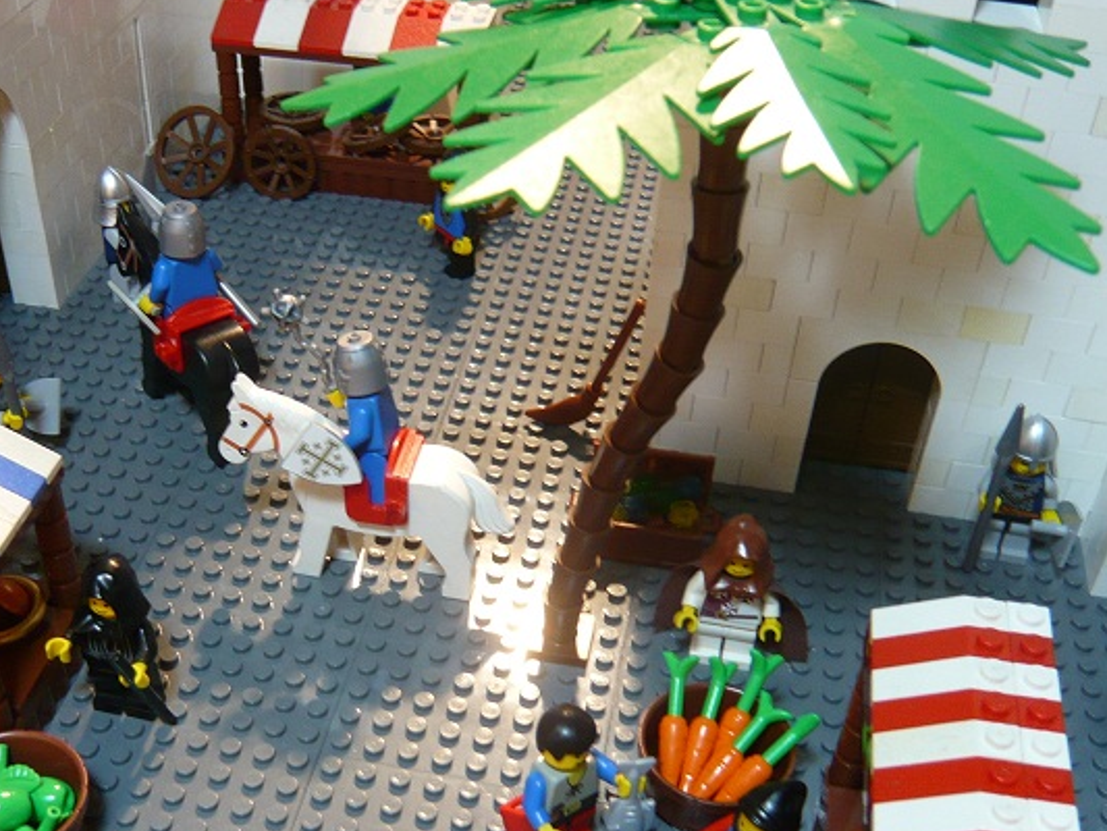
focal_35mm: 42
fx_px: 1343
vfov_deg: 34.2
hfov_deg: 44.6
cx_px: 463
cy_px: 524
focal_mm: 4.6
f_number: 2.8
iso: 125
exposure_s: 1/30
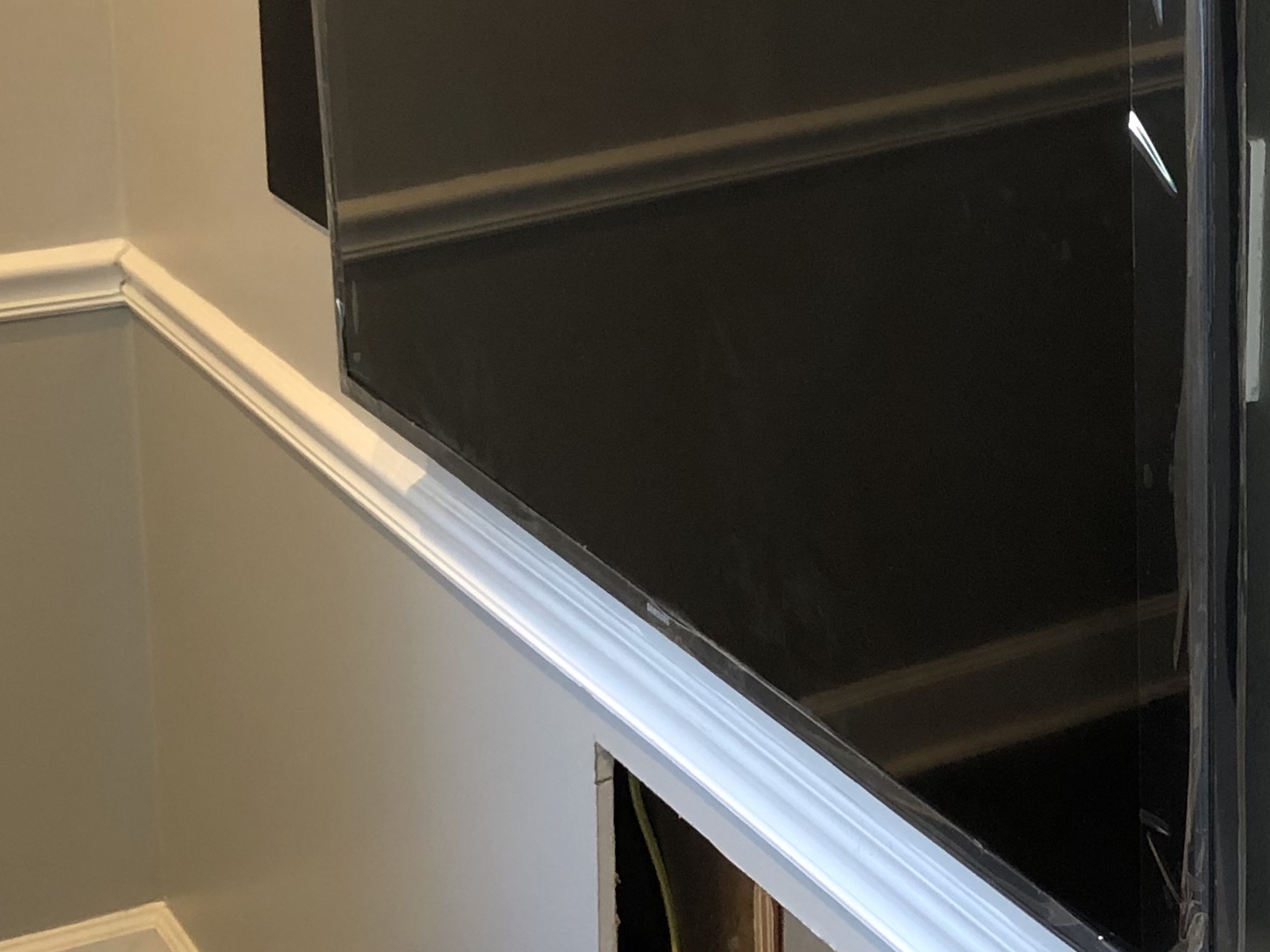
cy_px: 227
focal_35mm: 77
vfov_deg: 19.0
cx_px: 1091
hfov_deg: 24.7
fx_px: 2825
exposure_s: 1/15
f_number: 1.8
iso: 40
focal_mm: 4
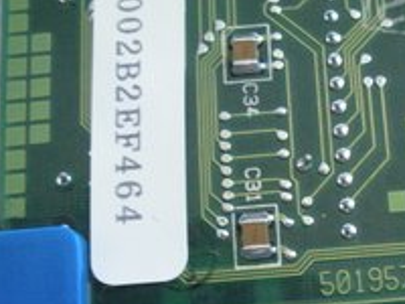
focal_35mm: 72
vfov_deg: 20.1
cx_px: 367
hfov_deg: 26.1
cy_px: 270
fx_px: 842
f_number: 3.5
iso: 800
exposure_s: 1/6.8
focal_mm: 6.3
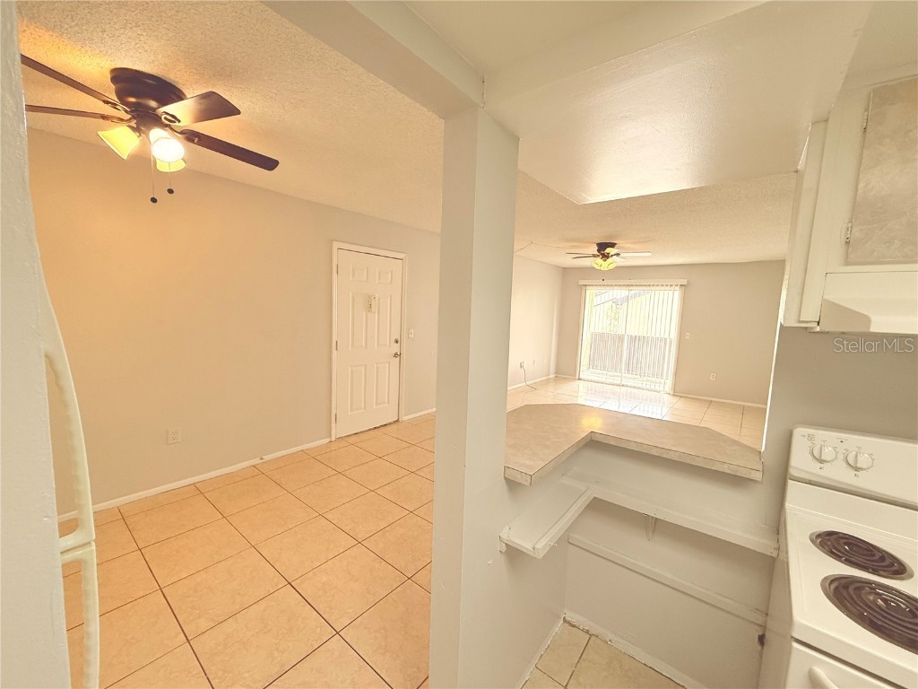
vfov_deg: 85.7
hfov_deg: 102.1
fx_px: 371
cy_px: 344
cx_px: 459
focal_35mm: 14
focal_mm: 2.22
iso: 160
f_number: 2.2
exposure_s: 1/120
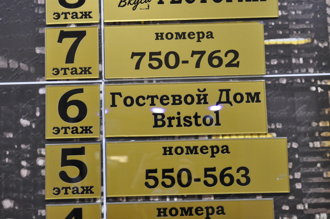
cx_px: 165
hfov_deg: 37.9
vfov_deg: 25.7
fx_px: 481
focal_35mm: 52
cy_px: 110
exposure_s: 1/25
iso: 1600
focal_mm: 35
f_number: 5
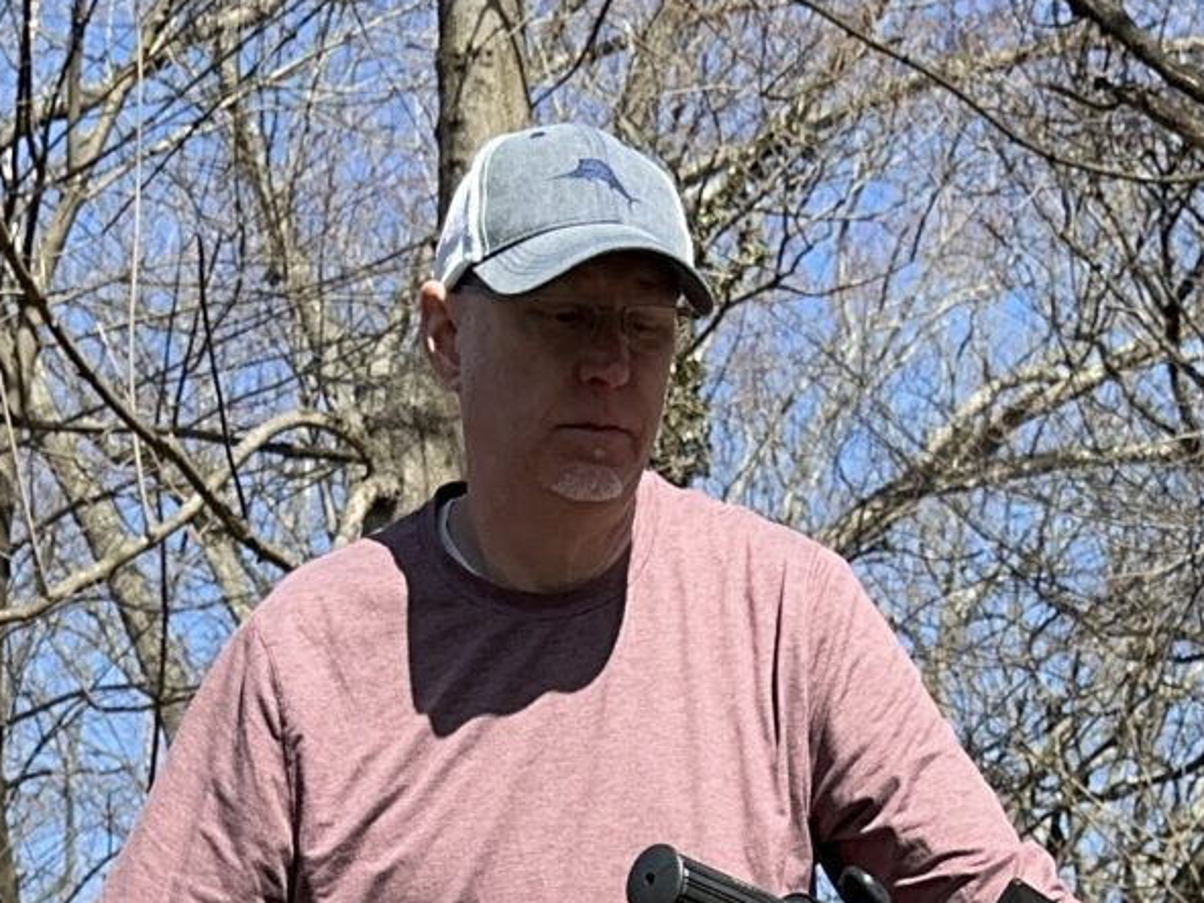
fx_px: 3617
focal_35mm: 104
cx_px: 656
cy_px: 1755
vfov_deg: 12.6
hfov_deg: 18.9
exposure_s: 1/1916
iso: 80
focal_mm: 6.86
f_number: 1.78
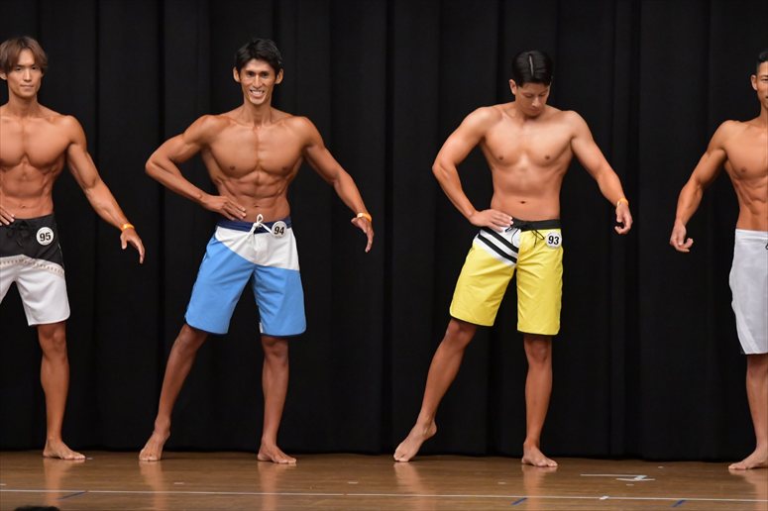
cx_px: 384
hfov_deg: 8.6
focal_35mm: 240
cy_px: 256
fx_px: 5118
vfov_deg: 5.7
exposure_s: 1/400
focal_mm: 160
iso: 6400
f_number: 5.6
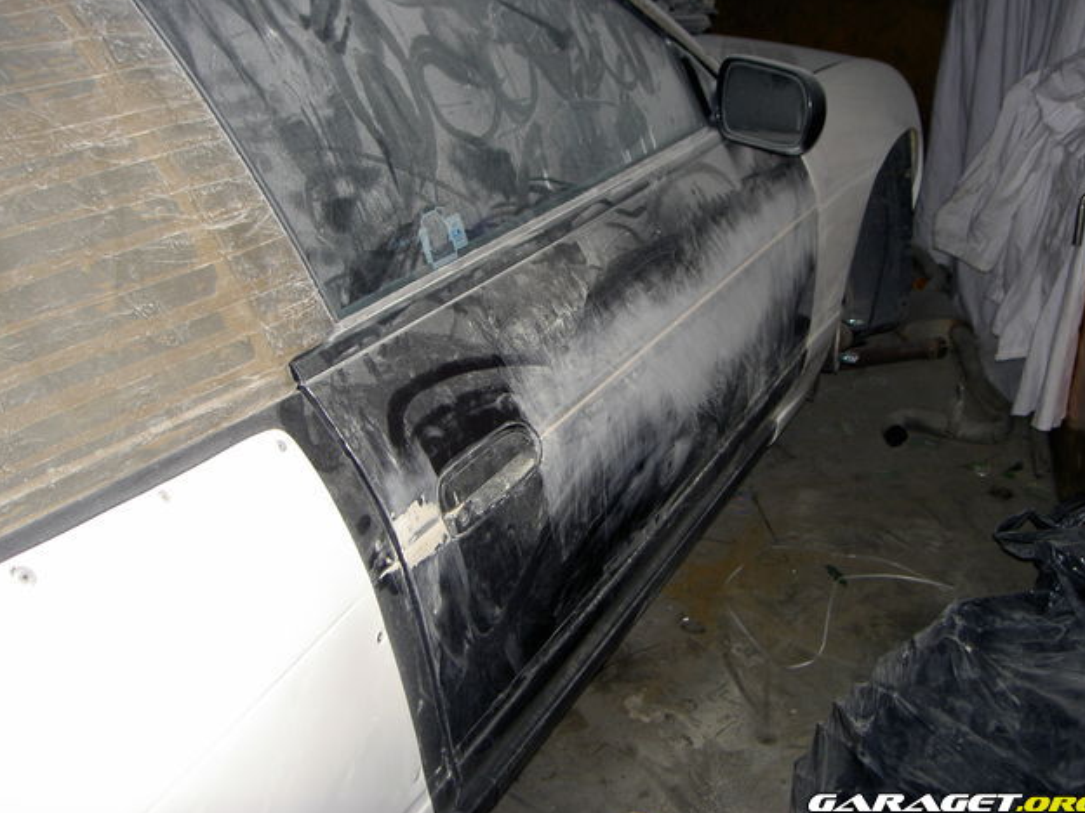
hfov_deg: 46.8
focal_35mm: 40
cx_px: 549
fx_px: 1254
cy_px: 403
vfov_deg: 36.0
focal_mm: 8
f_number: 2.8
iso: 100
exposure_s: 1/60
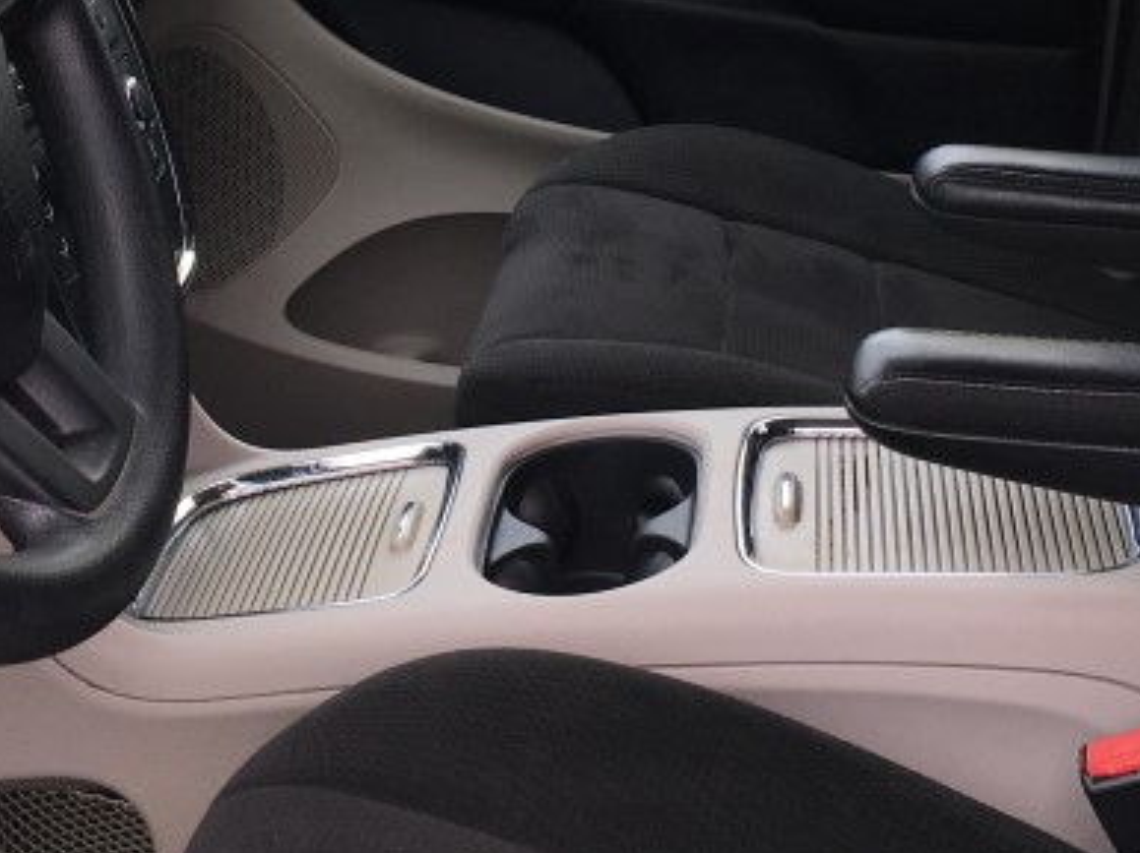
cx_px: 455
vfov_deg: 18.8
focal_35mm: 77
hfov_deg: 25.3
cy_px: 91
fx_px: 2534
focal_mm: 4.15
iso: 25
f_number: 2.2
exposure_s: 1/396
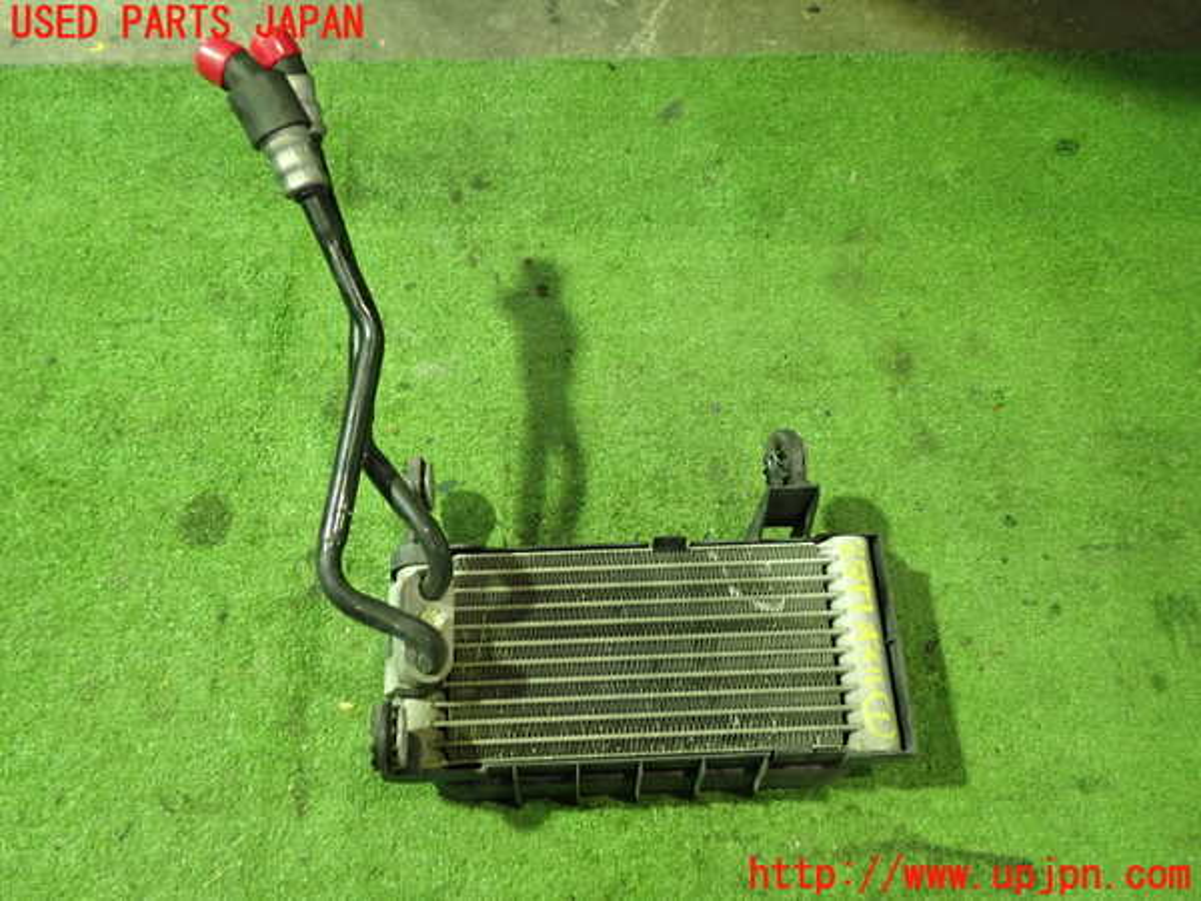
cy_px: 450
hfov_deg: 60.0
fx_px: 1041
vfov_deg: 46.8
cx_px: 600
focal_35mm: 30
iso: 800
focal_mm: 5.4
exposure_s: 1/30
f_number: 2.3
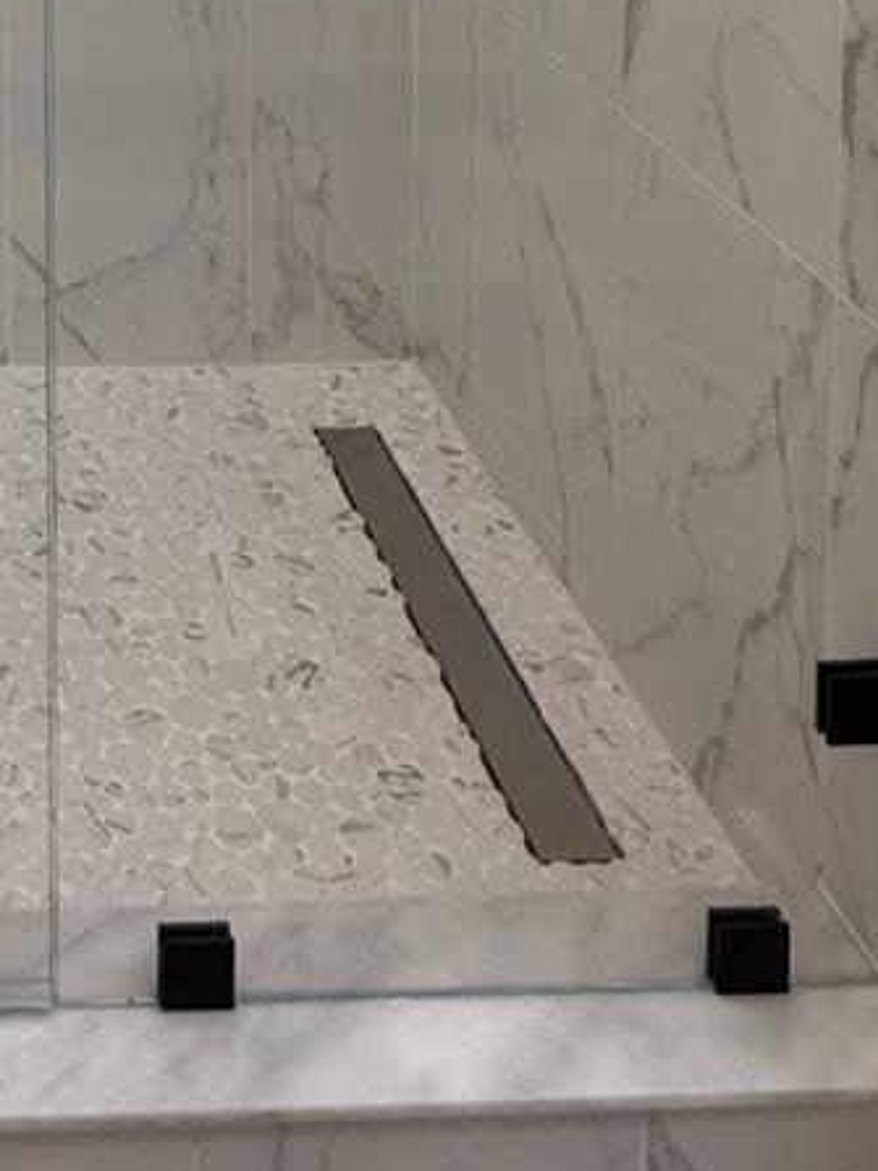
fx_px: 1590
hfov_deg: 27.2
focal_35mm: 47
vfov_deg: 29.7
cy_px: -456
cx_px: -182
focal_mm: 2.22
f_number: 2.2
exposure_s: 1/120
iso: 80
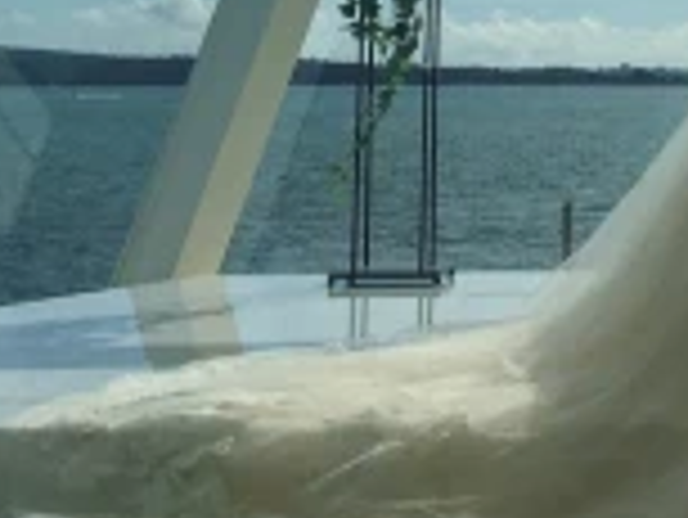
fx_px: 2188
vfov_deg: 13.0
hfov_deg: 16.9
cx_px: 877
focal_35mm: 110
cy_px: -162
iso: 25
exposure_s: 1/5128
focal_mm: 4.15
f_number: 2.2
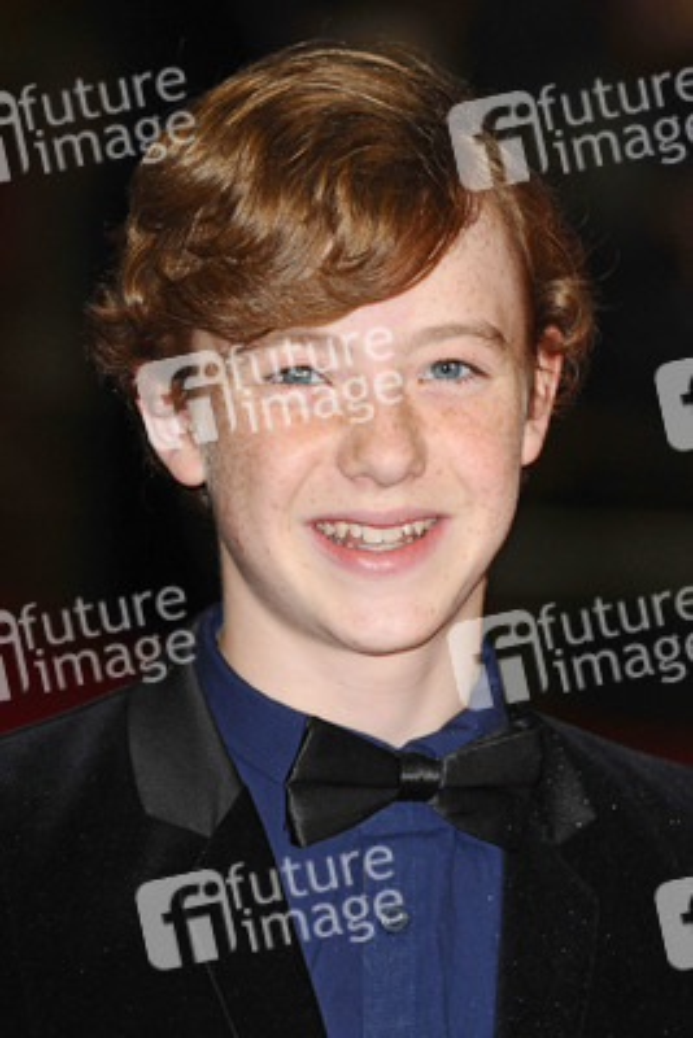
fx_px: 7573
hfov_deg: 5.2
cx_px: 346
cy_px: 519
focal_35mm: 262
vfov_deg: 7.8
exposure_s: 1/160
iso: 320
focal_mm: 175
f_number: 4.5
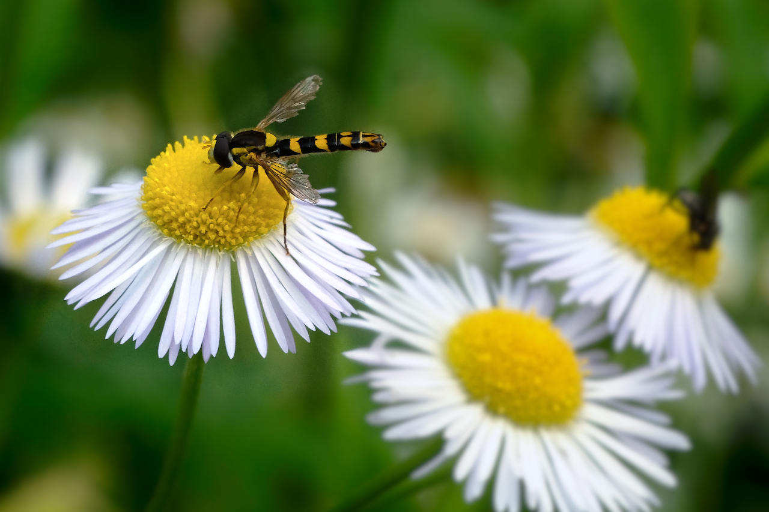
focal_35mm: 84
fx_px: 1794
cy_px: 256
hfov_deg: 24.2
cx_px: 384
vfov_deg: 16.3
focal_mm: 56
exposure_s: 1/250
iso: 800
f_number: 11
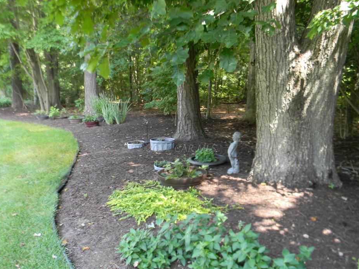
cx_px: 177
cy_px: 148
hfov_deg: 58.3
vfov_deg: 45.4
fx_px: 322
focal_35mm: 31
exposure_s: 1/30
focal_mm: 5
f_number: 3.5
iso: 87
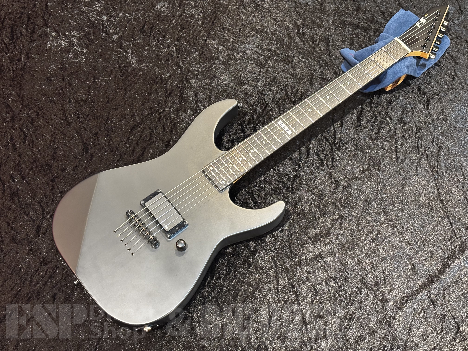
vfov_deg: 28.0
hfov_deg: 36.8
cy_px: 176
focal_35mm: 52
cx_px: 234
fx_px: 703
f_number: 1.6
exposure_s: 1/24
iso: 400
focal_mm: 5.96
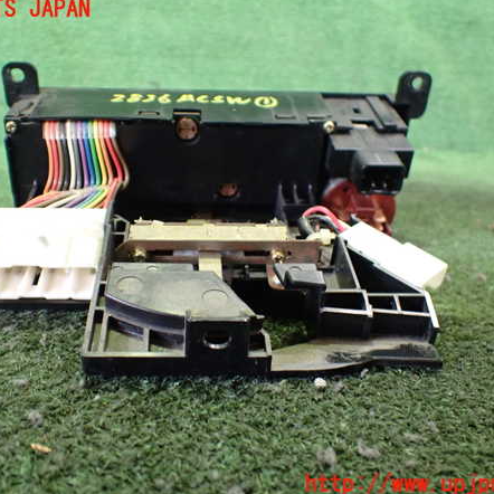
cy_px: 247
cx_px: 222
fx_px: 581
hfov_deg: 46.0
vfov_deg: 46.0
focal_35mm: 36
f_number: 2.3
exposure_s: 1/40
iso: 800
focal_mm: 5.4
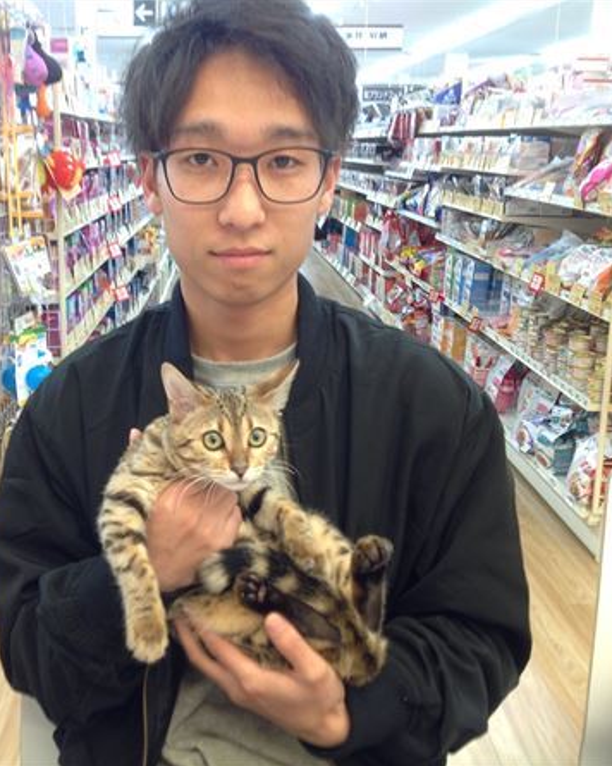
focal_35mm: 46
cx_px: 196
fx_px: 1041
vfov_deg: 40.3
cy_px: 384
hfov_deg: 32.4
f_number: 2.4
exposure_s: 1/15
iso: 64
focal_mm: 4.28
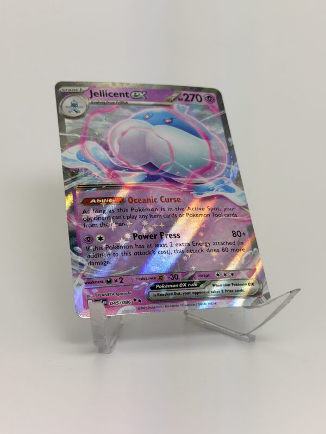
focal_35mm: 48
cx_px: 163
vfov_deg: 39.7
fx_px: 603
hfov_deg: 30.3
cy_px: 217
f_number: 1.78
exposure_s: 1/975
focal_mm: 6.76
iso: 64
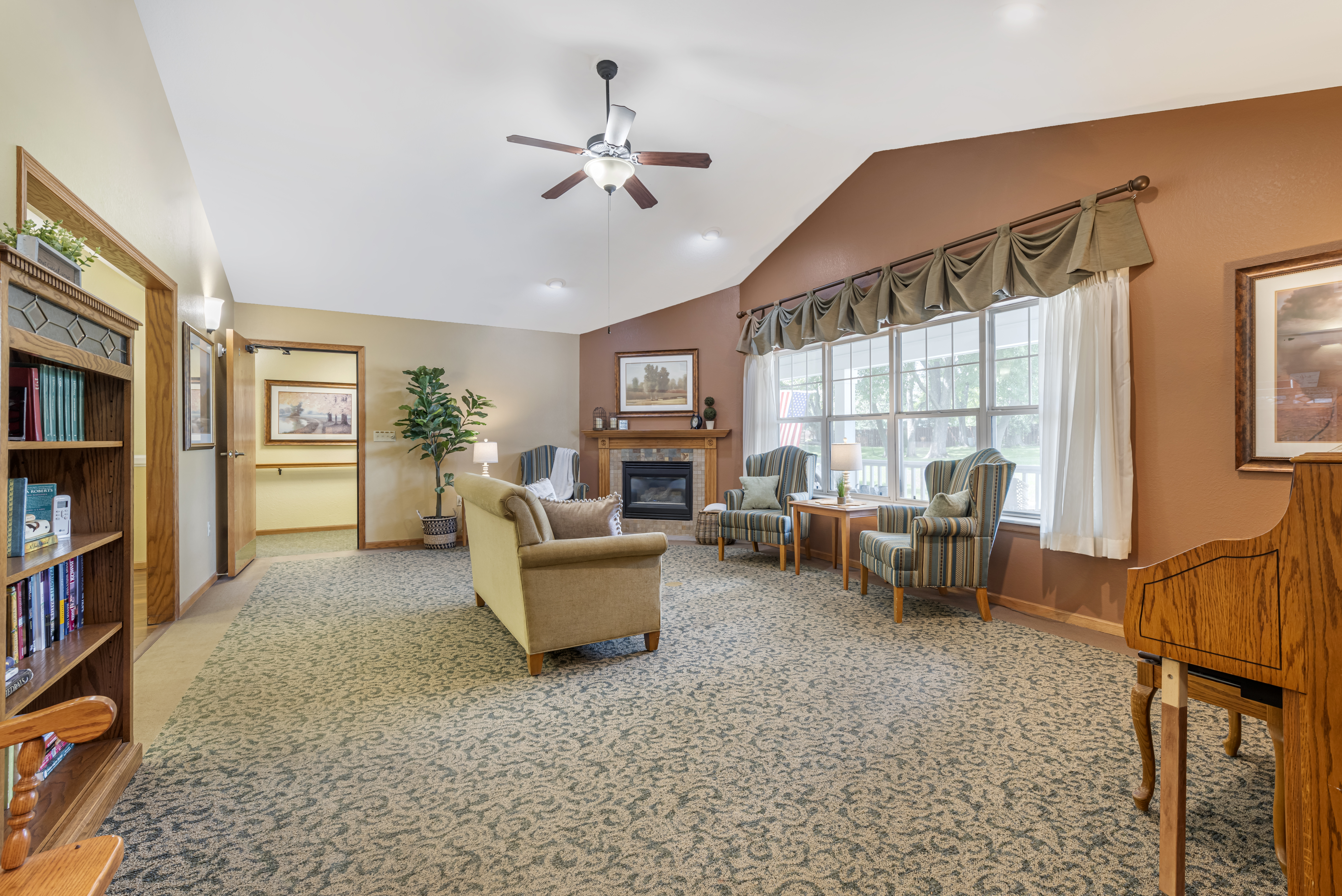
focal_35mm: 15
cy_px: 448
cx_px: 671
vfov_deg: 77.4
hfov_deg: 100.4
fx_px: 559
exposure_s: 1/15
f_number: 10
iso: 400
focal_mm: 15
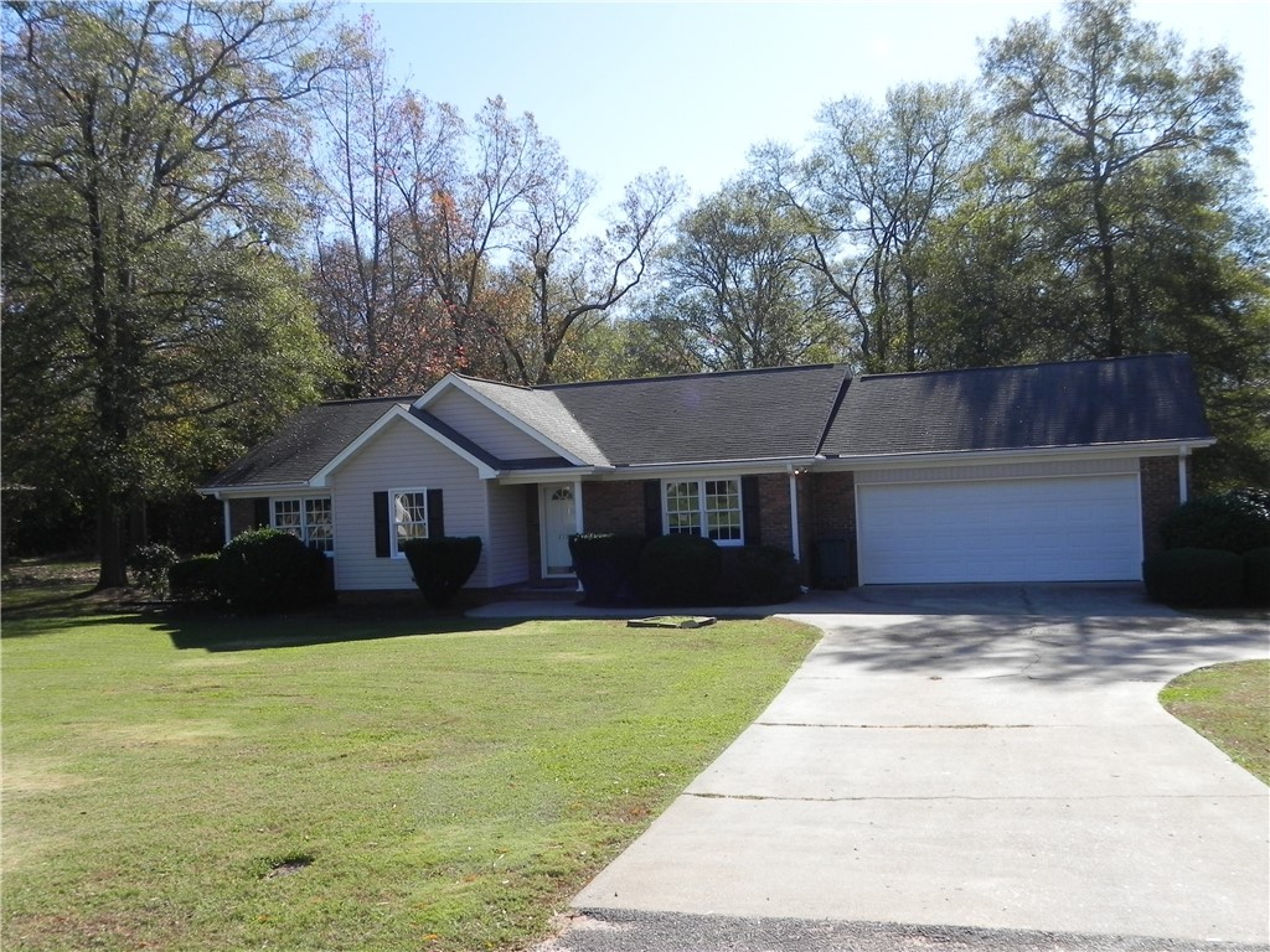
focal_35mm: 33
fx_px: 1211
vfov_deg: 42.9
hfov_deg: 55.4
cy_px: 476
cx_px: 635
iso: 160
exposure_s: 1/269
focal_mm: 5.9
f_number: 6.3
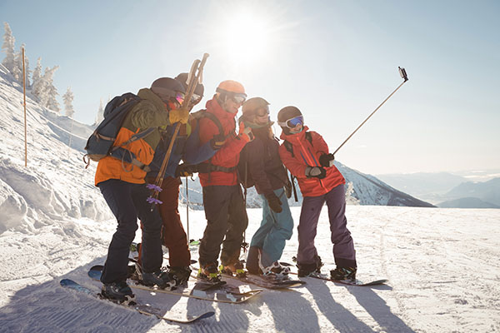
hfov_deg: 50.7
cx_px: 250
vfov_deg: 35.1
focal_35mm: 38
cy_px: 166
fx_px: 528
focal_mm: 38
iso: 160
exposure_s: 1/640
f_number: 5.6
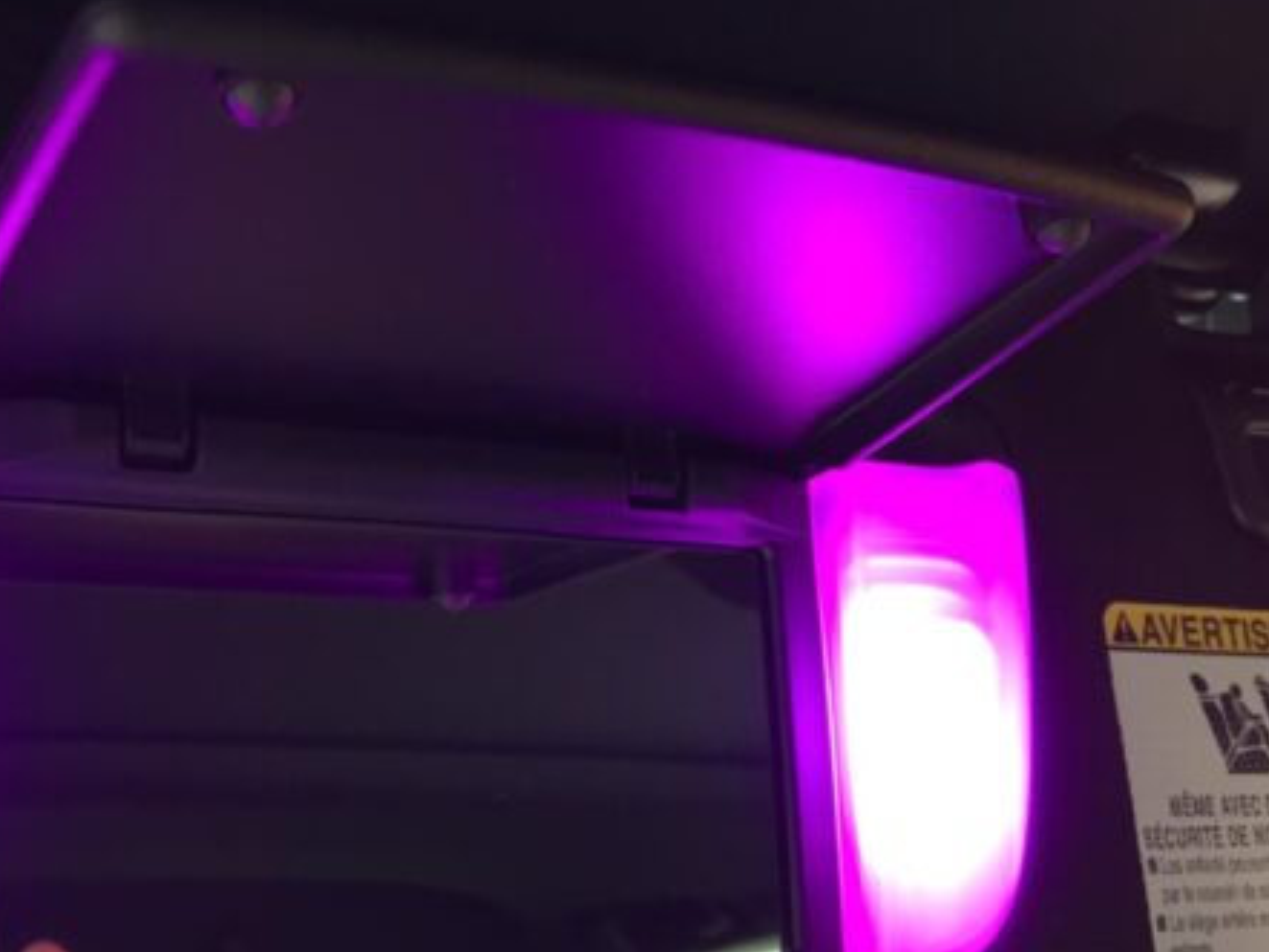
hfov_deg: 40.6
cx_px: 394
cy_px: 697
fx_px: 1687
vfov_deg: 31.1
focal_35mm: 46
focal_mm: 4.15
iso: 80
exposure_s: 1/30
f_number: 2.2
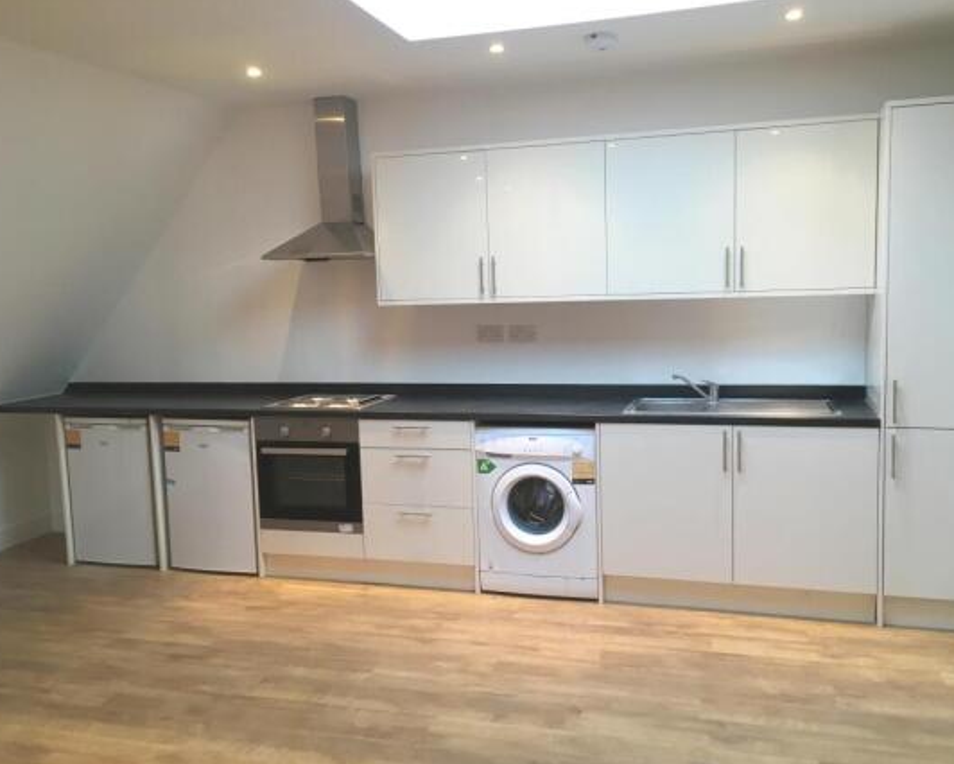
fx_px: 876
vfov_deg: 47.1
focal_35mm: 31
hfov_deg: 57.1
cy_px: 385
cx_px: 496
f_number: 2.2
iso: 80
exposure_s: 1/33
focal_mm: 4.15
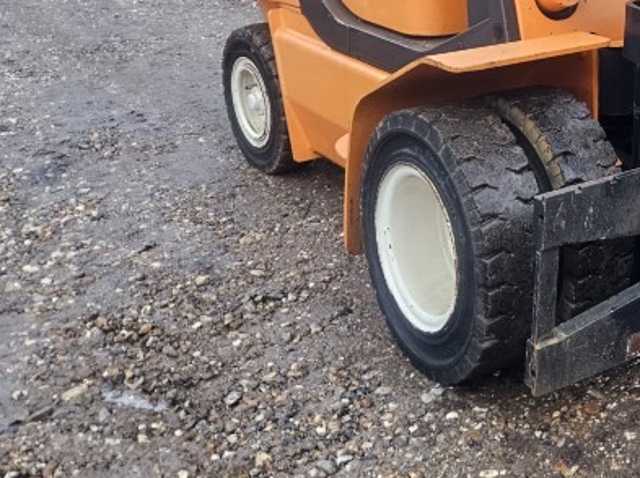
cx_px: 741
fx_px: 1108
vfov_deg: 23.4
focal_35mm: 60
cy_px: 2
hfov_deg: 28.6
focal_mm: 5.4
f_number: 1.8
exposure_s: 1/100
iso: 160
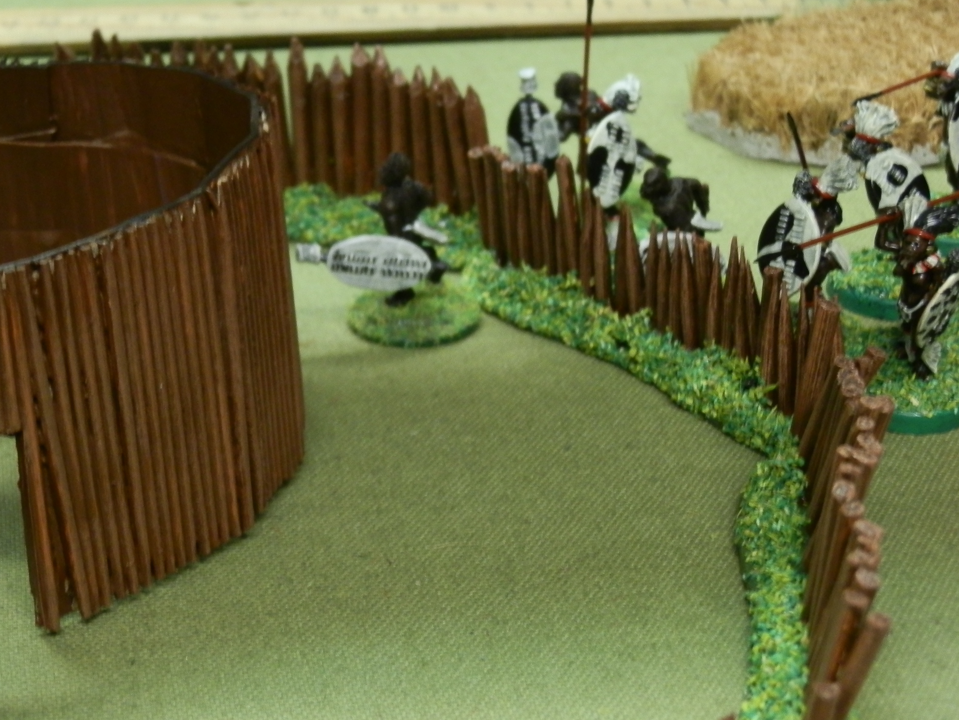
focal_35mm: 83
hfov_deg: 23.5
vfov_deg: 17.8
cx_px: 331
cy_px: 327
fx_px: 2300
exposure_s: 1/20
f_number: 3.7
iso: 200
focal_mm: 10.99
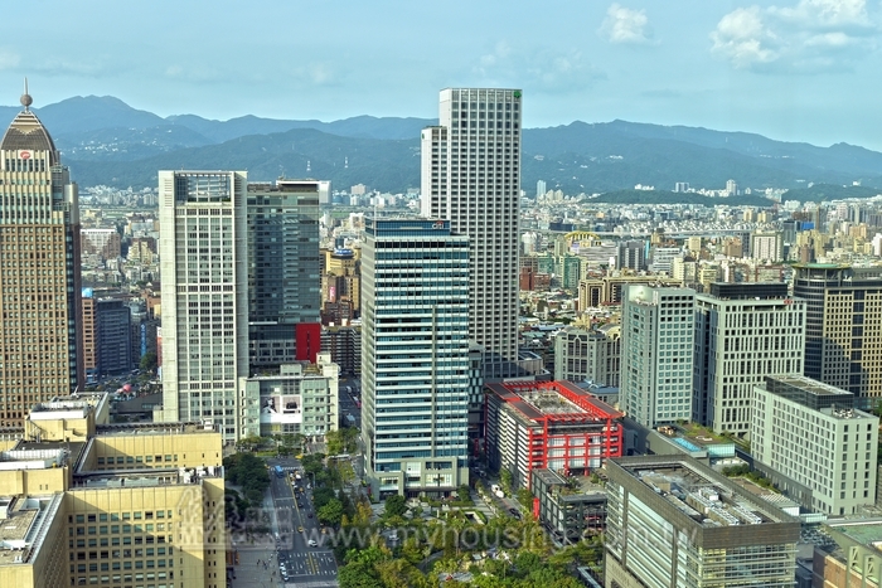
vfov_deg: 33.4
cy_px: 294
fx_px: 980
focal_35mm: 40
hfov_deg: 48.4
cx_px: 441
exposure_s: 1/200
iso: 200
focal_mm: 40
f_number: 6.3
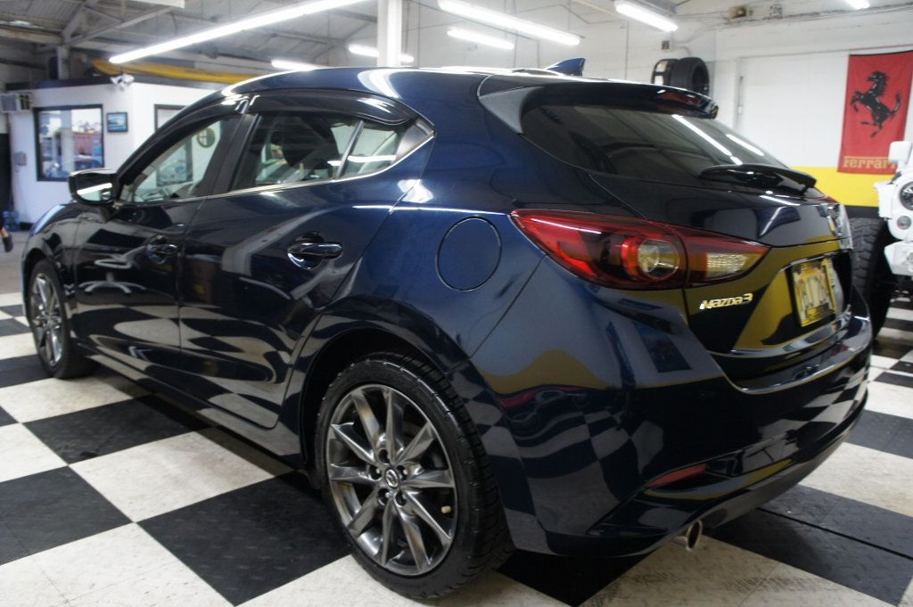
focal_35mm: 27
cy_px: 304
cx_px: 456
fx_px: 684
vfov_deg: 47.9
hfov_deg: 67.4
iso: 500
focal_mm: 18
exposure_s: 1/30
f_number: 3.5
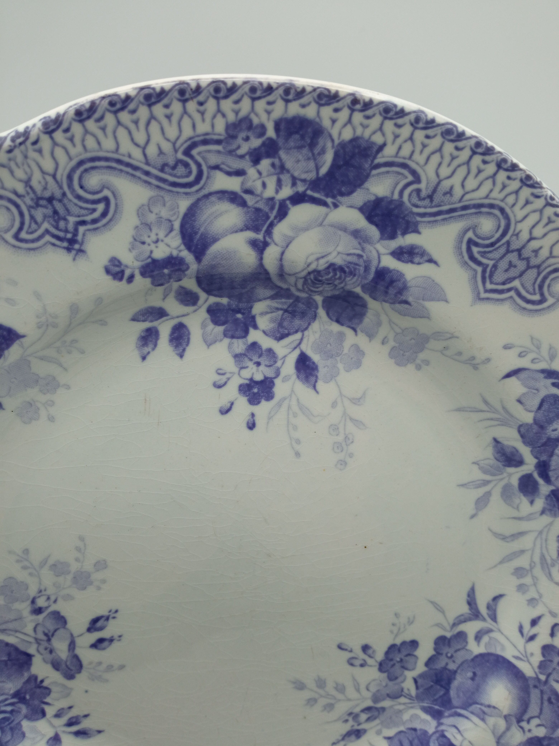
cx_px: 280
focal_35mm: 27
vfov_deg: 65.3
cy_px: 373
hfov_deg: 51.4
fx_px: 581
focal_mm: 3.79
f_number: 2.2
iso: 155
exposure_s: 1/100
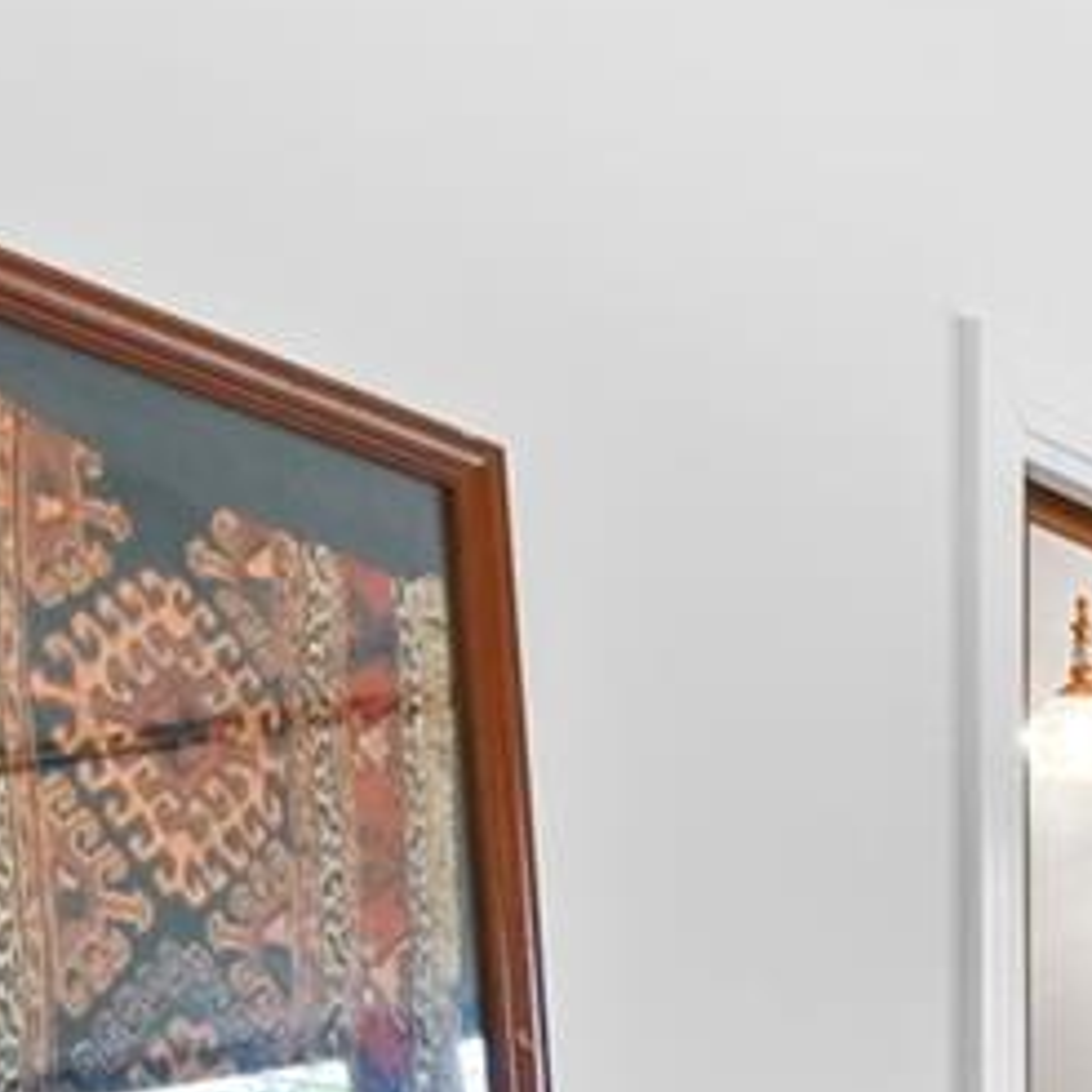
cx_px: 3267
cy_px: 1469
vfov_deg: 16.5
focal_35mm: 99
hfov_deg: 11.1
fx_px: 3533
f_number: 14
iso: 200
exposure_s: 1/3
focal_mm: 14
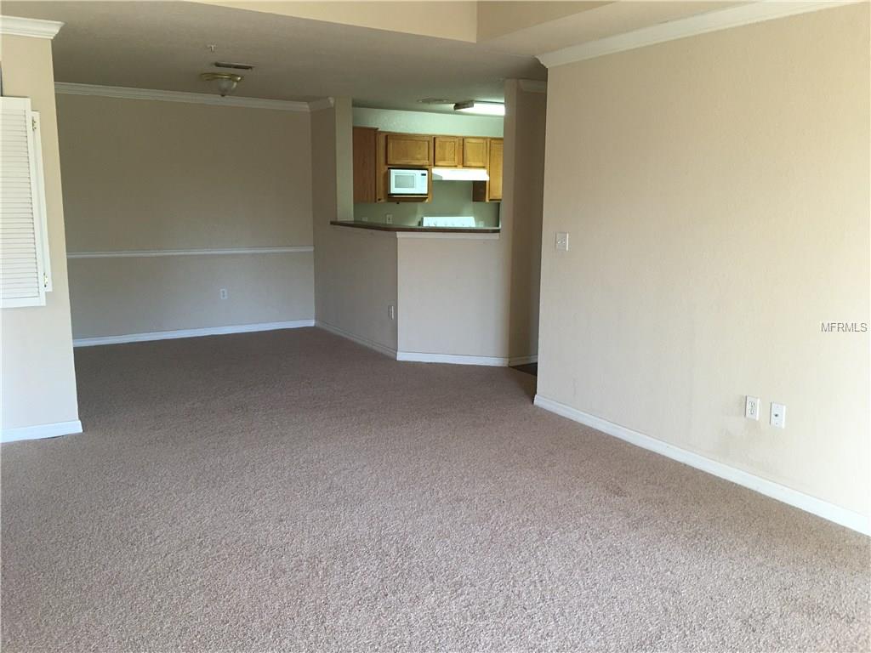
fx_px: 730
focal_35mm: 29
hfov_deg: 61.7
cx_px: 436
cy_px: 326
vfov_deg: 48.2
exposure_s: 1/30
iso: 40
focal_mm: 4.15
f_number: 2.2
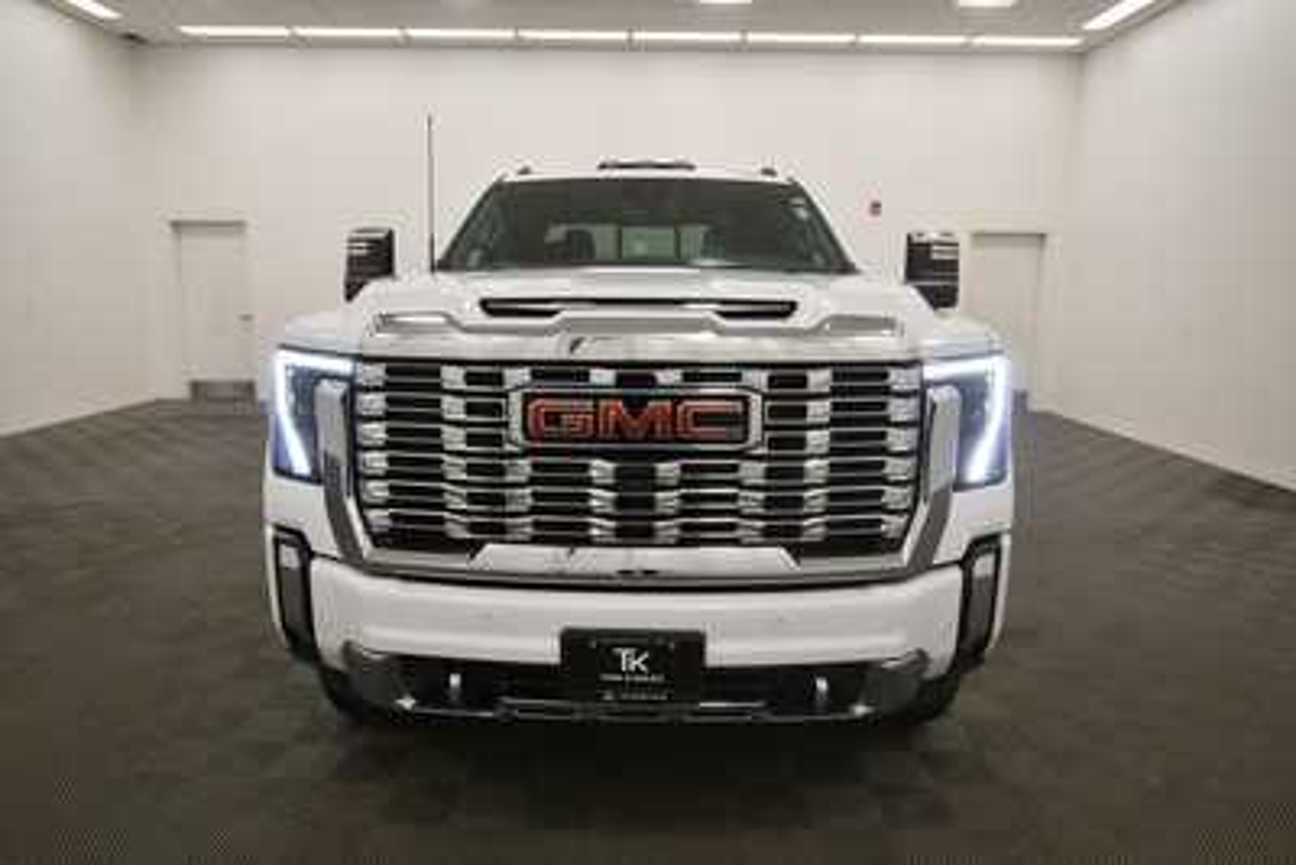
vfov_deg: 57.3
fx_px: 792
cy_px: 432
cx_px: 648
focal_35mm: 22
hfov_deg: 78.6
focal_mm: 15
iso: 560
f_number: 5.3
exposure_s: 1/250
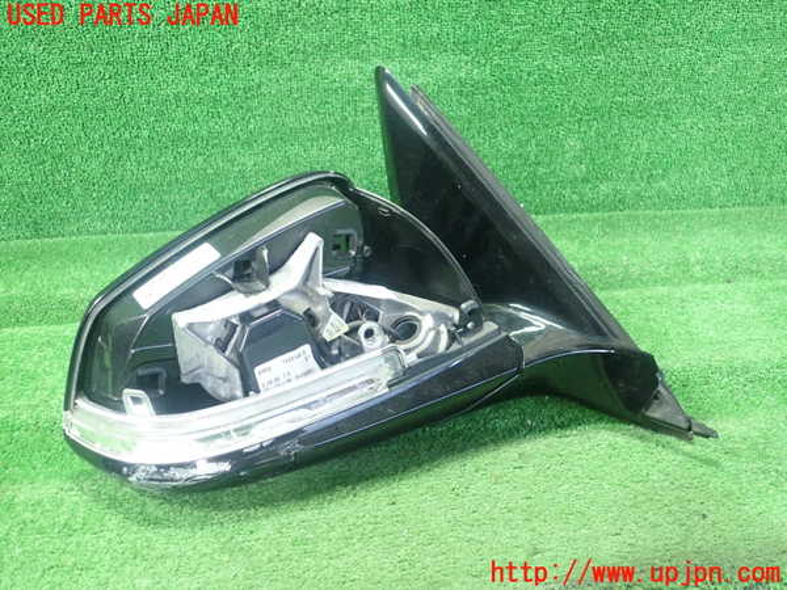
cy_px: 295
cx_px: 394
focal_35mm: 30
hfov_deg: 60.0
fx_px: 682
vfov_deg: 46.8
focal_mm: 5.5
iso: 800
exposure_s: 1/100
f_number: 2.3
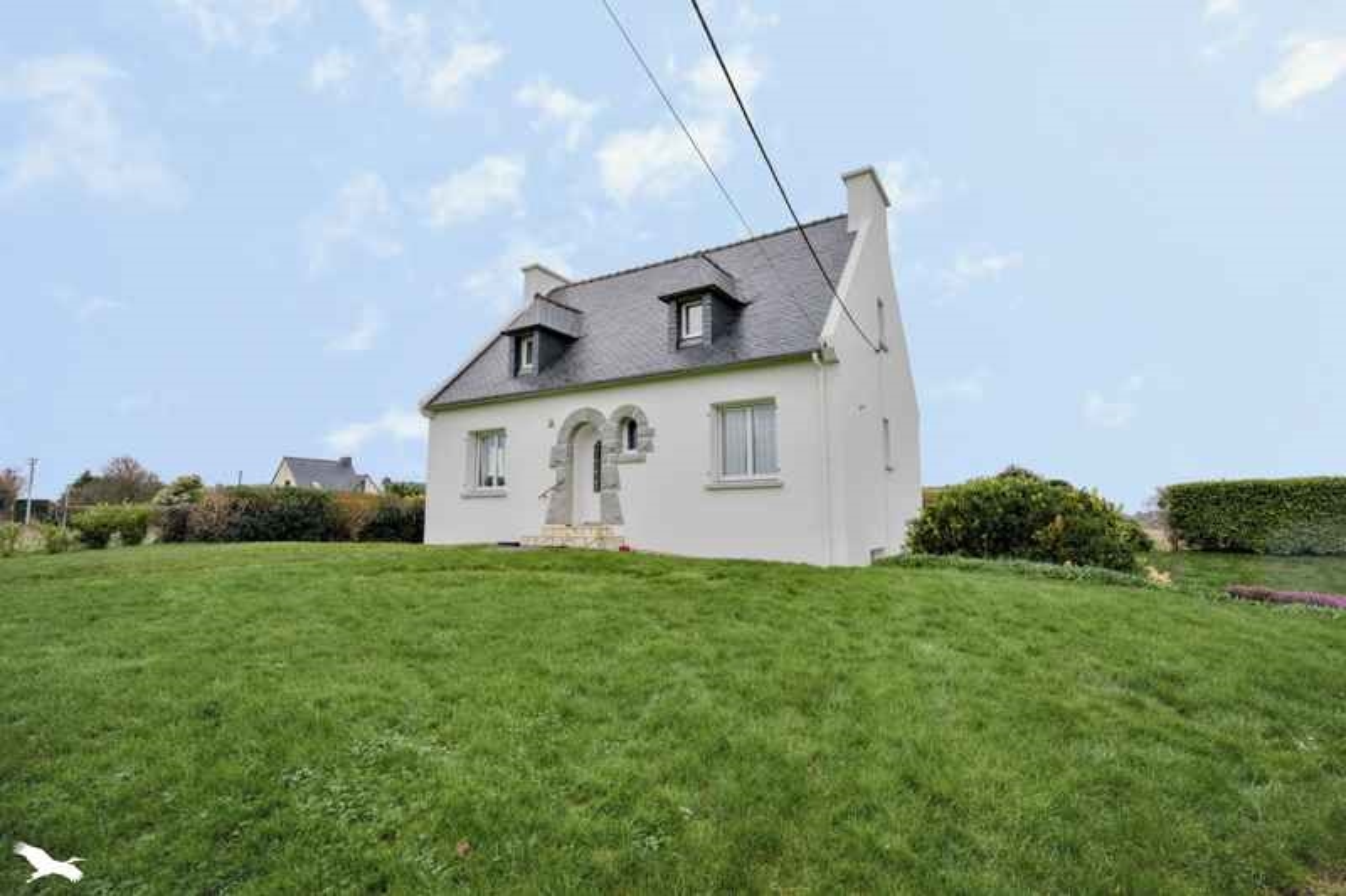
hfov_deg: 96.7
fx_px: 598
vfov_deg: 73.7
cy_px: 448
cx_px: 673
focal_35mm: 16
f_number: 8
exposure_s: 1/80
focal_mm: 16
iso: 800
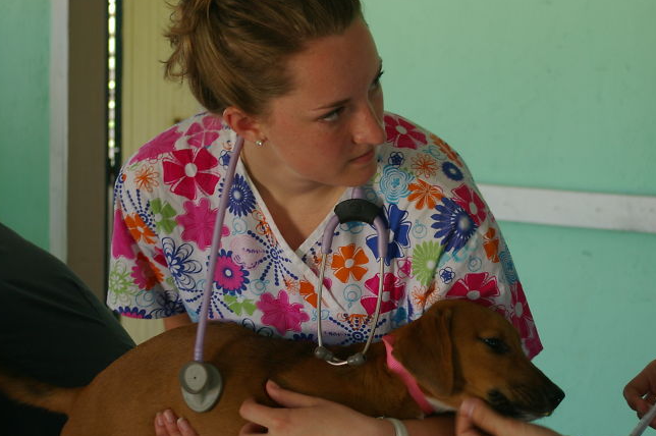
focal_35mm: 113
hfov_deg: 18.1
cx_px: 440
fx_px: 2051
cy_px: 267
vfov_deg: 12.1
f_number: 5.6
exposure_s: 1/30
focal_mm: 55
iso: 400
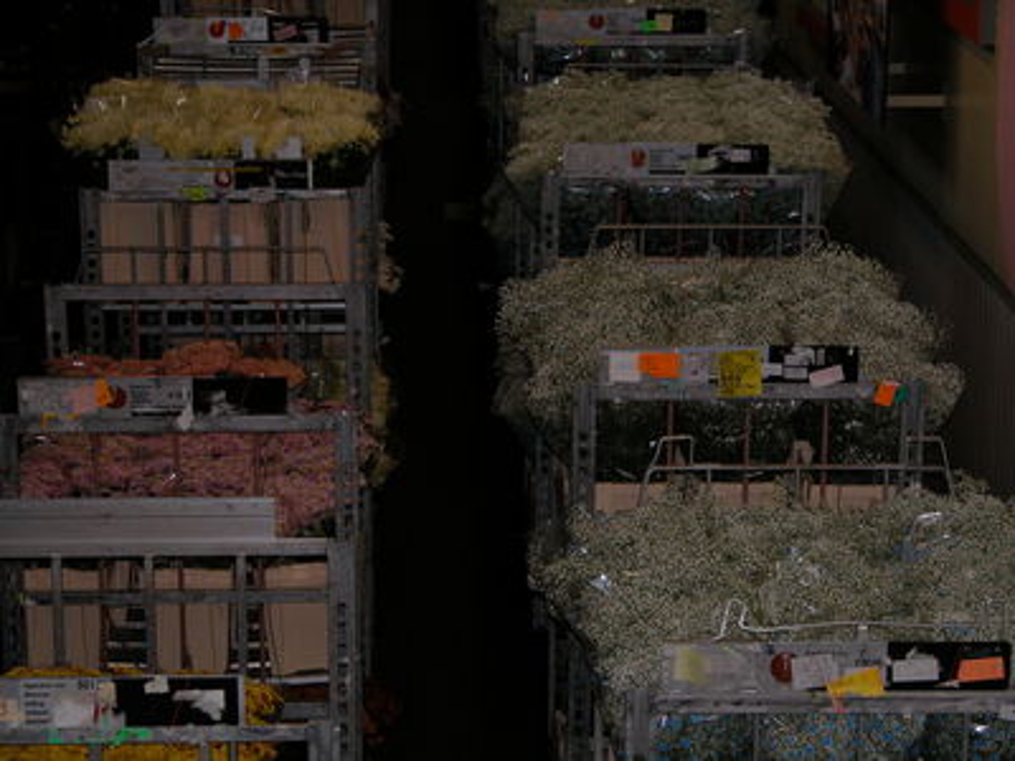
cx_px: 508
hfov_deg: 18.5
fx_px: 3108
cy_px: 380
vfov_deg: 14.0
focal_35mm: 106
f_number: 3.7
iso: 200
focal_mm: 27.3
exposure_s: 1/125
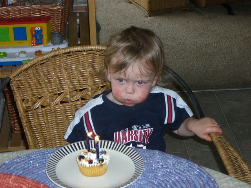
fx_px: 682
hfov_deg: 20.9
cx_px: 126
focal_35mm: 94
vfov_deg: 15.7
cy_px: 94
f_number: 4.6
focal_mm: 15.3
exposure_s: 1/60
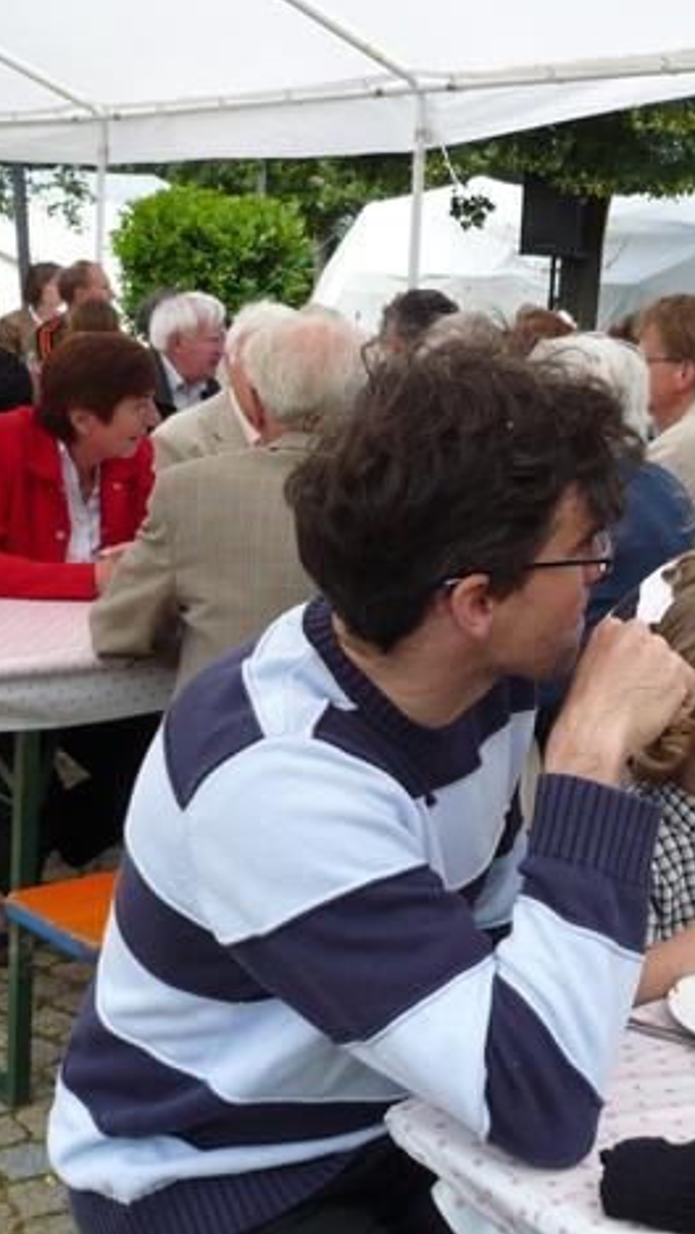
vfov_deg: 39.9
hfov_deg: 23.0
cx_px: 450
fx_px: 1703
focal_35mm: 52
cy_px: 605
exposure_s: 1/500
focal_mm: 5.8
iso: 100
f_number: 2.8
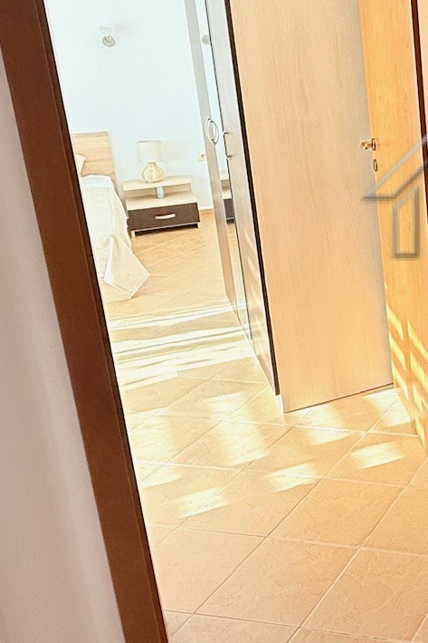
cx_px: 630
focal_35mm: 42
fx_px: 749
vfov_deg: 45.6
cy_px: 208
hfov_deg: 25.0
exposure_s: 1/99
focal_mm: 2.22
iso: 125
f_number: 2.2
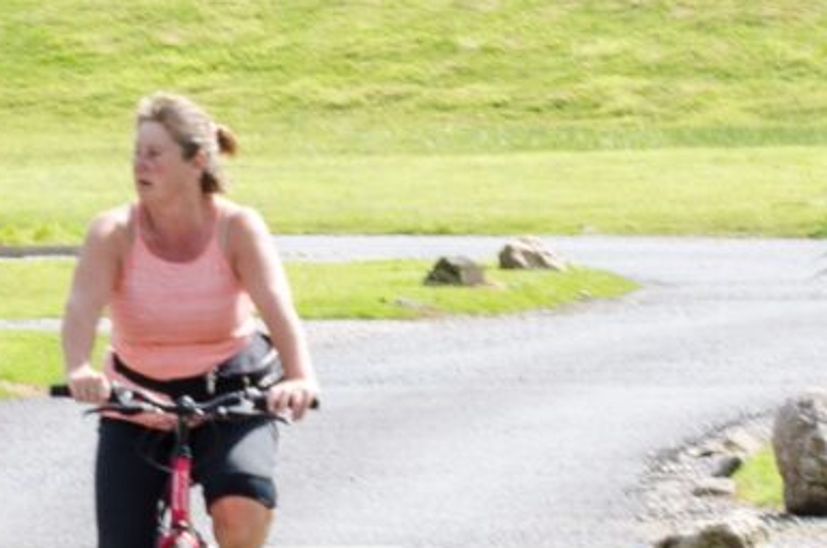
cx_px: 178
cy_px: 247
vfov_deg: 1.4
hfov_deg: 2.1
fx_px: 22306
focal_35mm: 973
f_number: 9
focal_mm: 122
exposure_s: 1/160
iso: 125
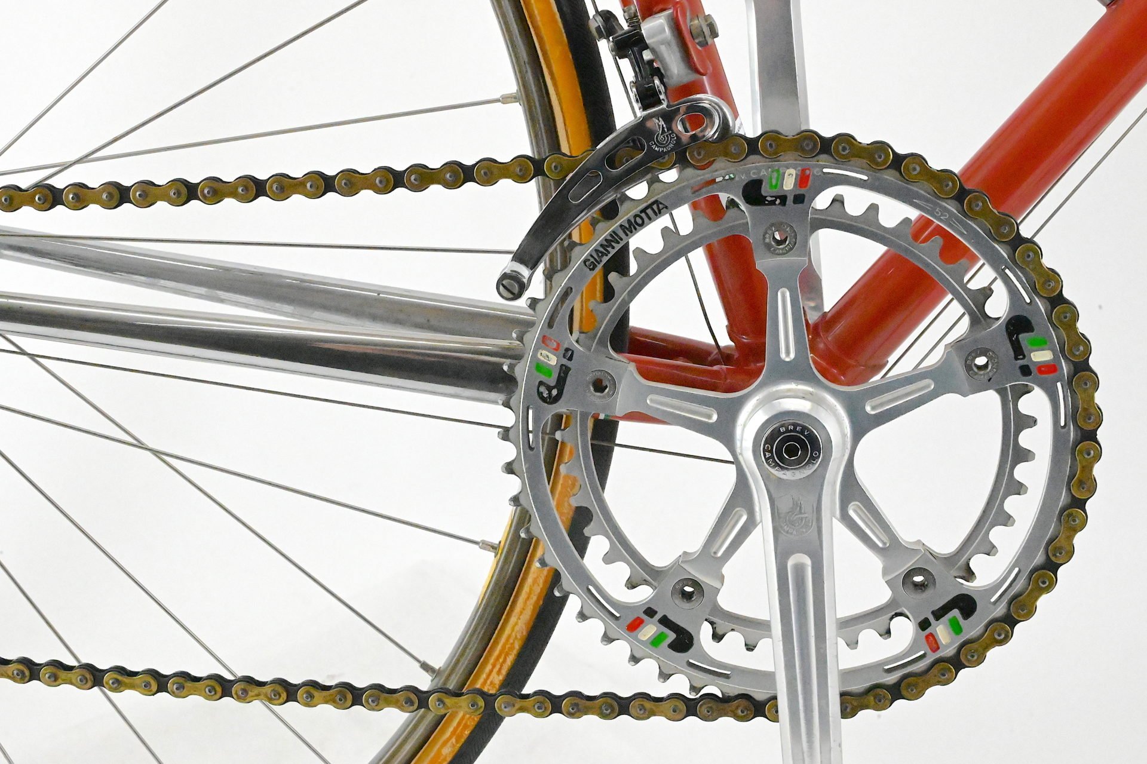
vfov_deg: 19.4
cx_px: 574
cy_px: 382
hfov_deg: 28.9
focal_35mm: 70
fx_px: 2230
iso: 32000
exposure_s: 1/640
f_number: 20
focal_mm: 70
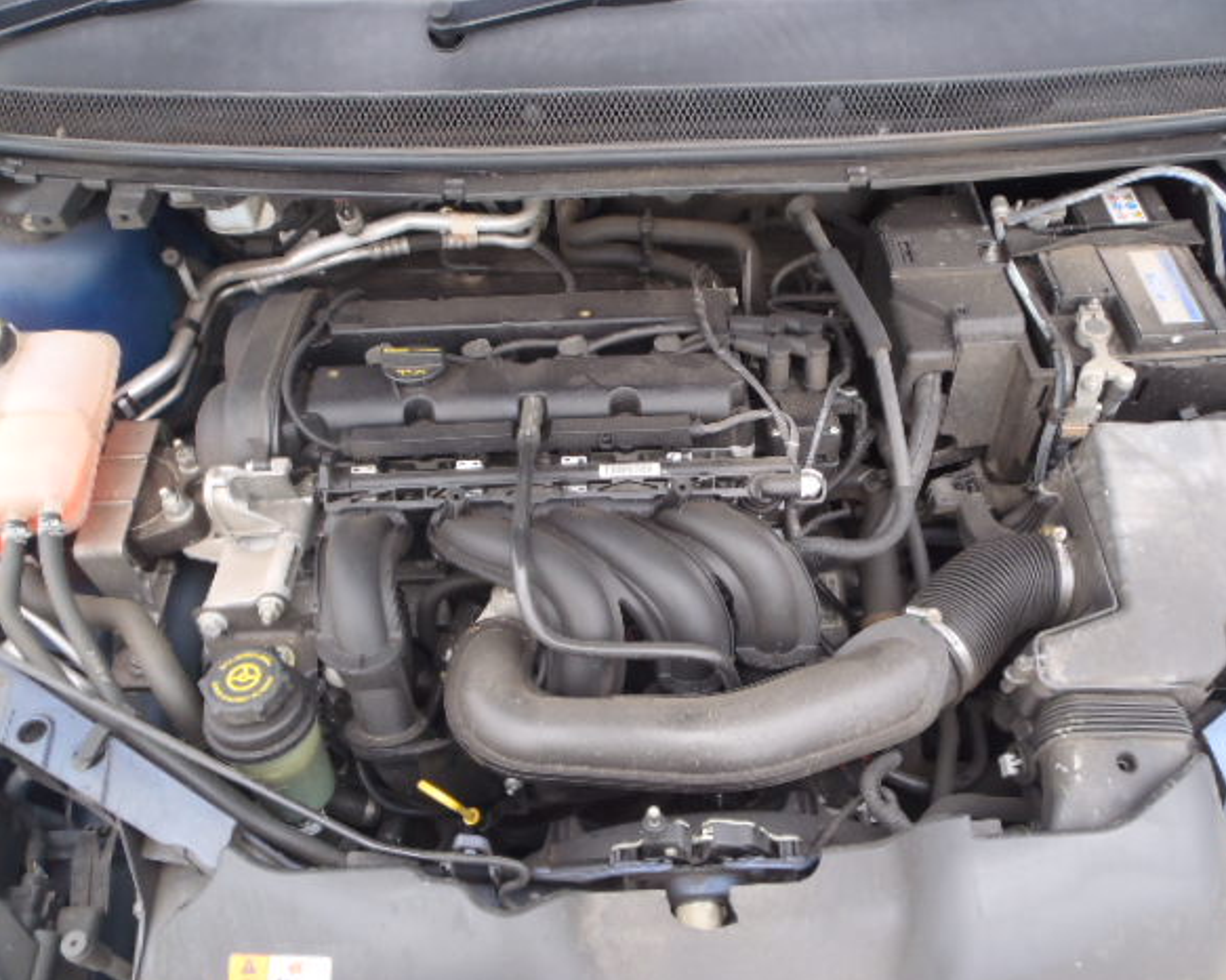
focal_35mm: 30
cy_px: 503
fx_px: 1088
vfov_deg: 48.5
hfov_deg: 58.7
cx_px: 671
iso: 160
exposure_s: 1/30
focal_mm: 5
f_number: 3.5
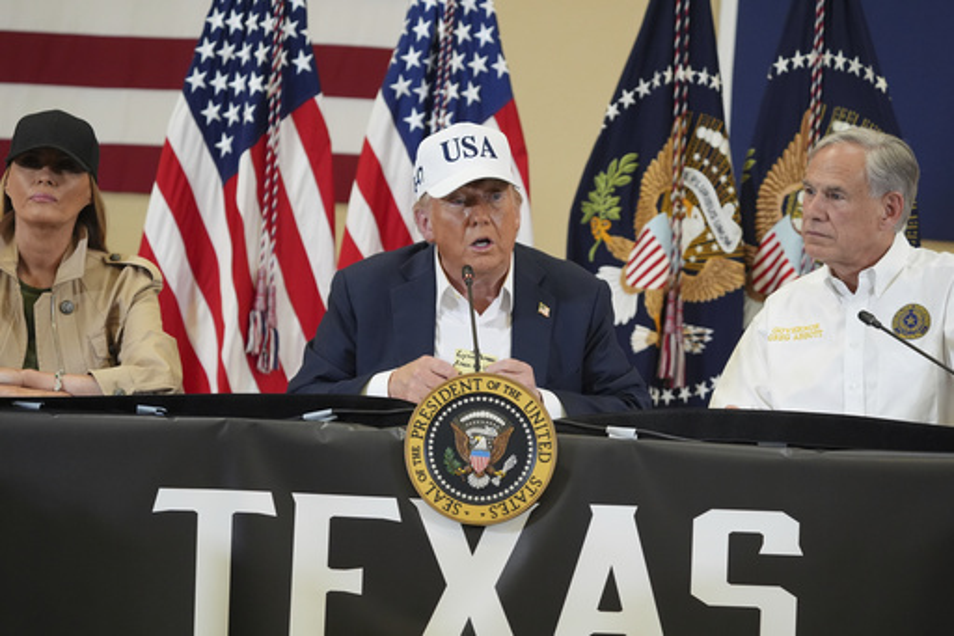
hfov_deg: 10.3
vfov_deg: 6.9
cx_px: 477
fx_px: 5298
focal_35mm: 200
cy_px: 318
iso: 4000
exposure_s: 1/200
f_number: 6.3
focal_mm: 200
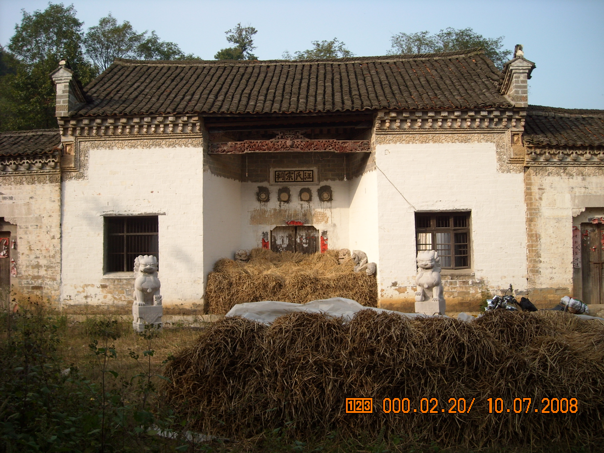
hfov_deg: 52.6
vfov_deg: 40.7
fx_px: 611
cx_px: 302
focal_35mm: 35
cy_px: 226
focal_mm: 5.7
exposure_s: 1/148
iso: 64
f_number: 5.6
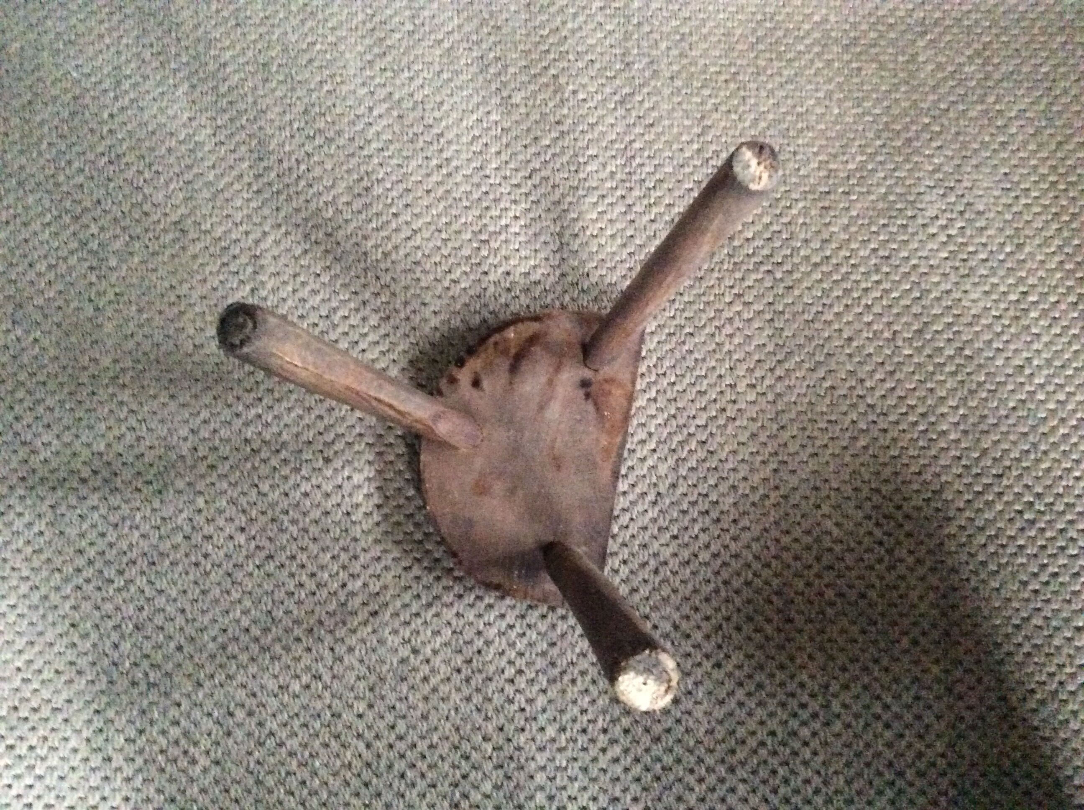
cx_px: 542
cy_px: 405
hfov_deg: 56.9
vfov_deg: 44.1
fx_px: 1001
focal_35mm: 32
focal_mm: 3.3
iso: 800
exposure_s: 1/15
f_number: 2.4
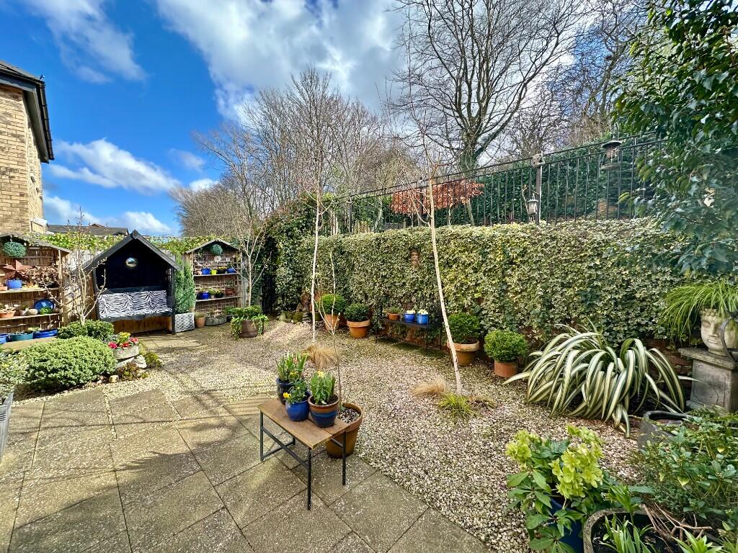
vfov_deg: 85.7
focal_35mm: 14
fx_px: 298
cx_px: 369
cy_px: 276
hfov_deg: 102.1
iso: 40
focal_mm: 2.22
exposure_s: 1/317
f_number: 2.2
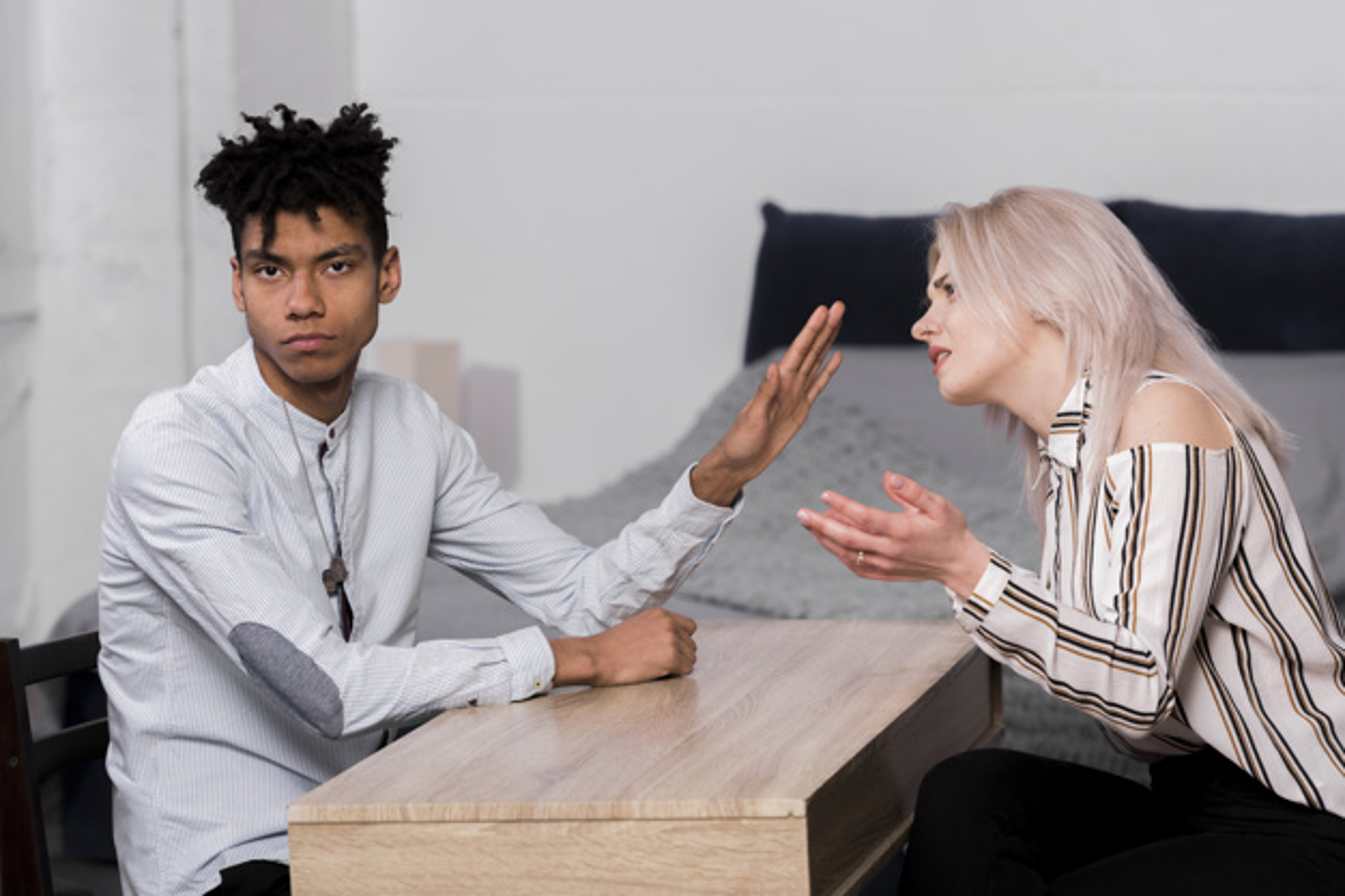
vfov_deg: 10.2
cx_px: 672
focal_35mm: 135
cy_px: 448
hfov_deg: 15.2
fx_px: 5042
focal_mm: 135
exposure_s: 1/160
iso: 80
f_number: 5
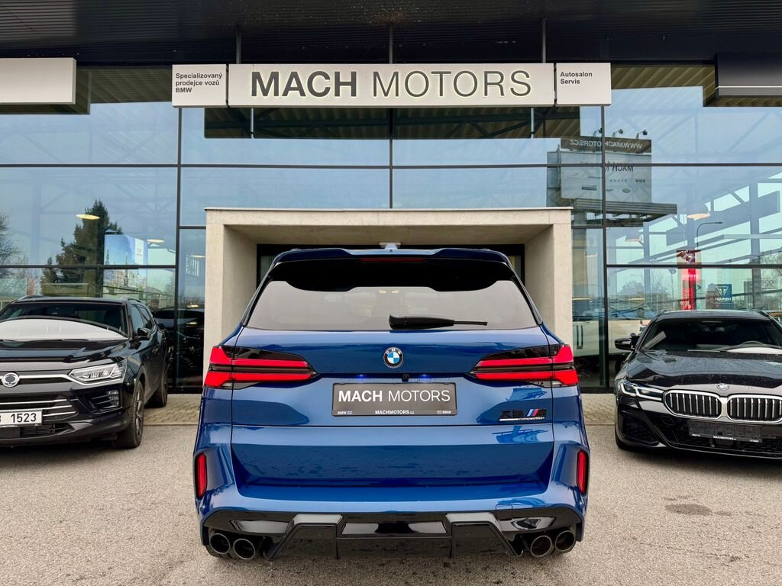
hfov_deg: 71.6
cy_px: 293
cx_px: 391
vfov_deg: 56.8
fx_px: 542
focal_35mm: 24
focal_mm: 6.76
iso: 80
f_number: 1.78
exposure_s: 1/101
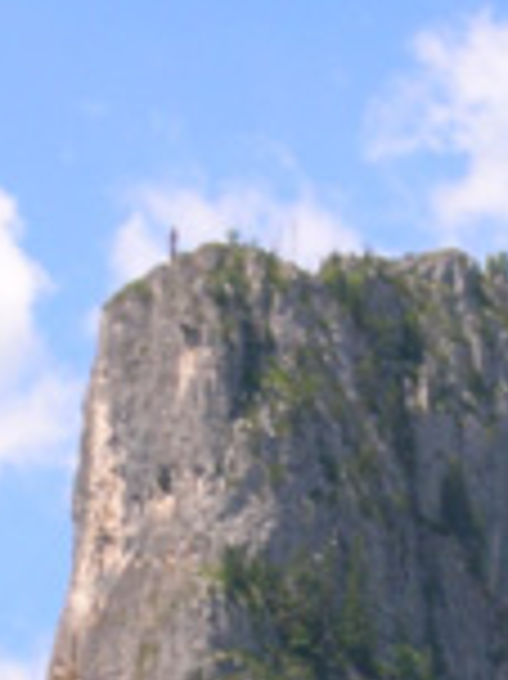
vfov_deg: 6.1
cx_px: 396
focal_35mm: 324
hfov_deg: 4.6
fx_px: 6349
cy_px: 646
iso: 50
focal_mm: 17.1
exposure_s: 1/101
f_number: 8.2
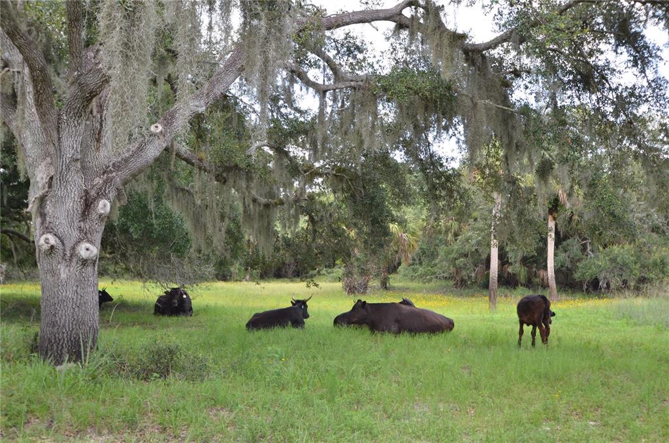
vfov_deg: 36.7
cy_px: 222
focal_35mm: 36
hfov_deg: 53.2
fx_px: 668
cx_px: 334
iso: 200
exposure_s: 1/125
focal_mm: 24
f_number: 5.6
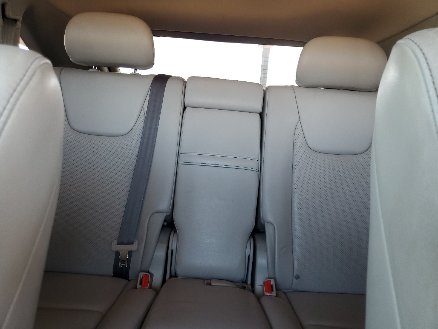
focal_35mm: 26
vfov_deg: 53.1
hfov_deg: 67.3
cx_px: 219
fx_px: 329
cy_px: 164
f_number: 1.5
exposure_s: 1/60.2
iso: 61
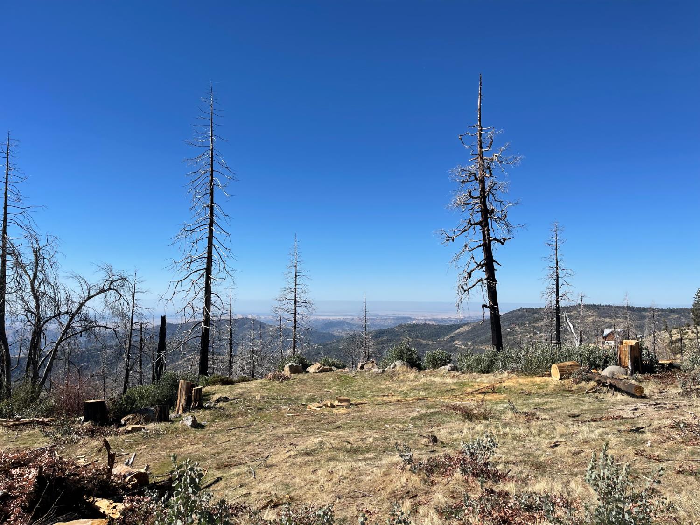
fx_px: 506
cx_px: 350
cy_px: 262
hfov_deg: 69.4
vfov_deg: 54.9
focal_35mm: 25
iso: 32
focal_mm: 5.1
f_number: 1.6
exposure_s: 1/4902
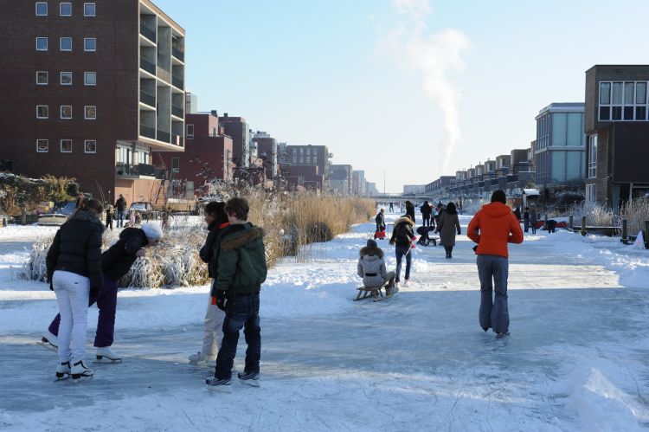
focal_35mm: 52
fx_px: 937
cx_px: 324
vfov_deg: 26.0
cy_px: 216
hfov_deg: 38.2
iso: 200
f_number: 10
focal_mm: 52
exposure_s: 1/200
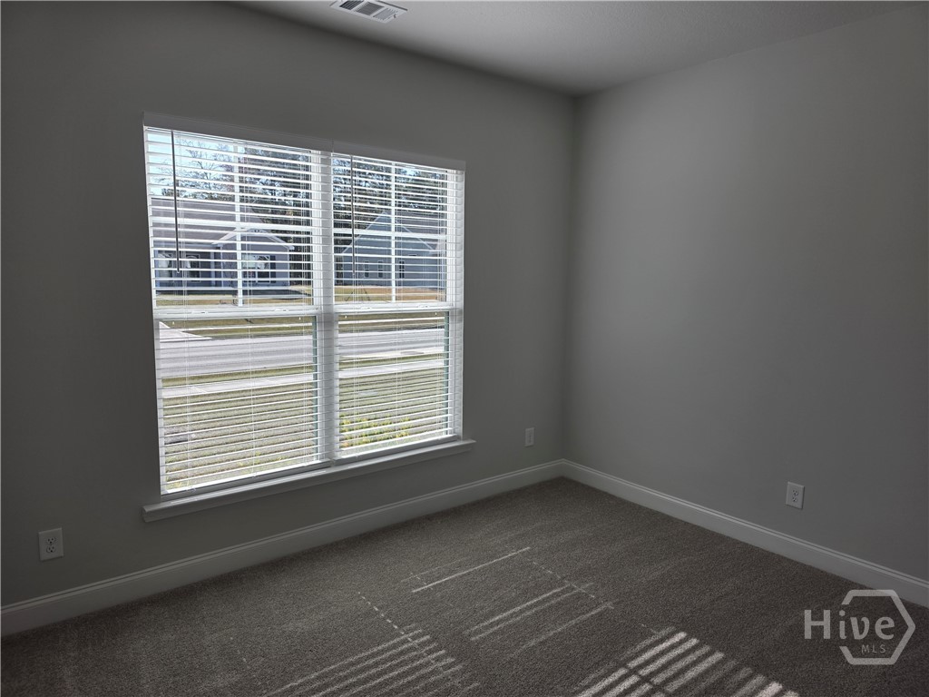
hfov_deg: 73.9
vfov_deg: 58.9
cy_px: 348
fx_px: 617
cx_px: 464
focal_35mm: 23
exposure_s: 1/1453
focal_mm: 6.3
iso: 80
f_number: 1.7
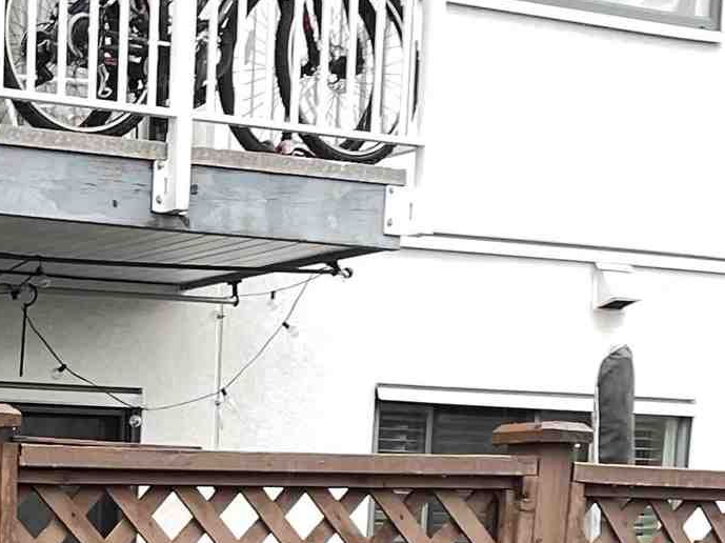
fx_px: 2428
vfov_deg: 11.5
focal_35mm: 116
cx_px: -282
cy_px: 1075
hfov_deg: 15.9
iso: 64
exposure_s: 1/121
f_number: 1.6
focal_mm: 4.2
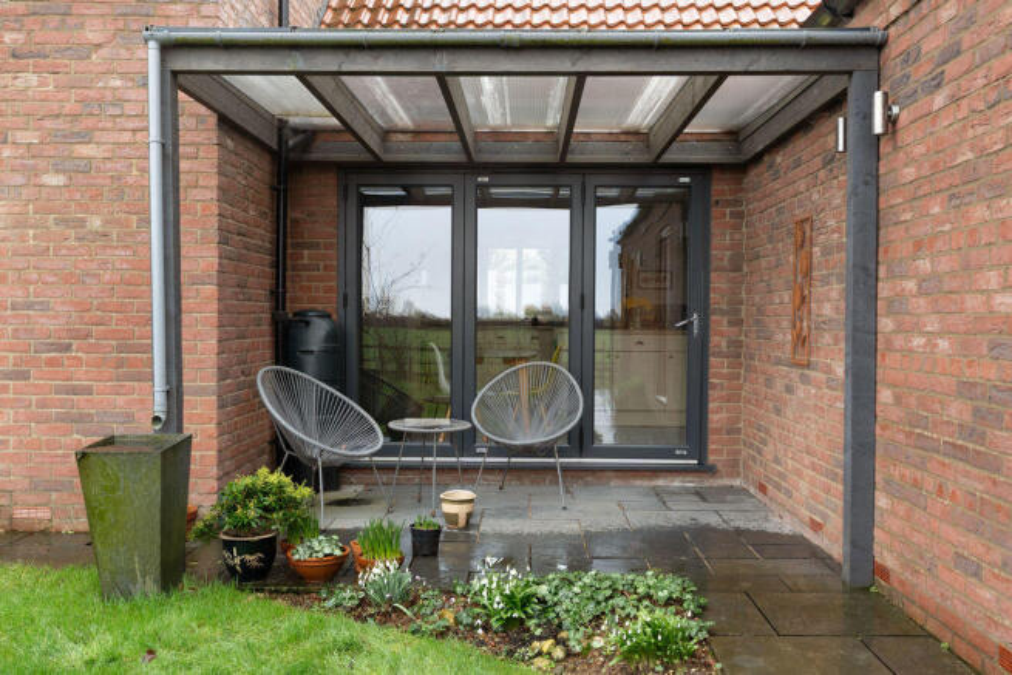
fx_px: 900
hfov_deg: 58.7
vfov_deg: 41.1
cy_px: 338
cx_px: 506
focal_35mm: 32
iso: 400
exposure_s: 1/30
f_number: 4
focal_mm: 21.9
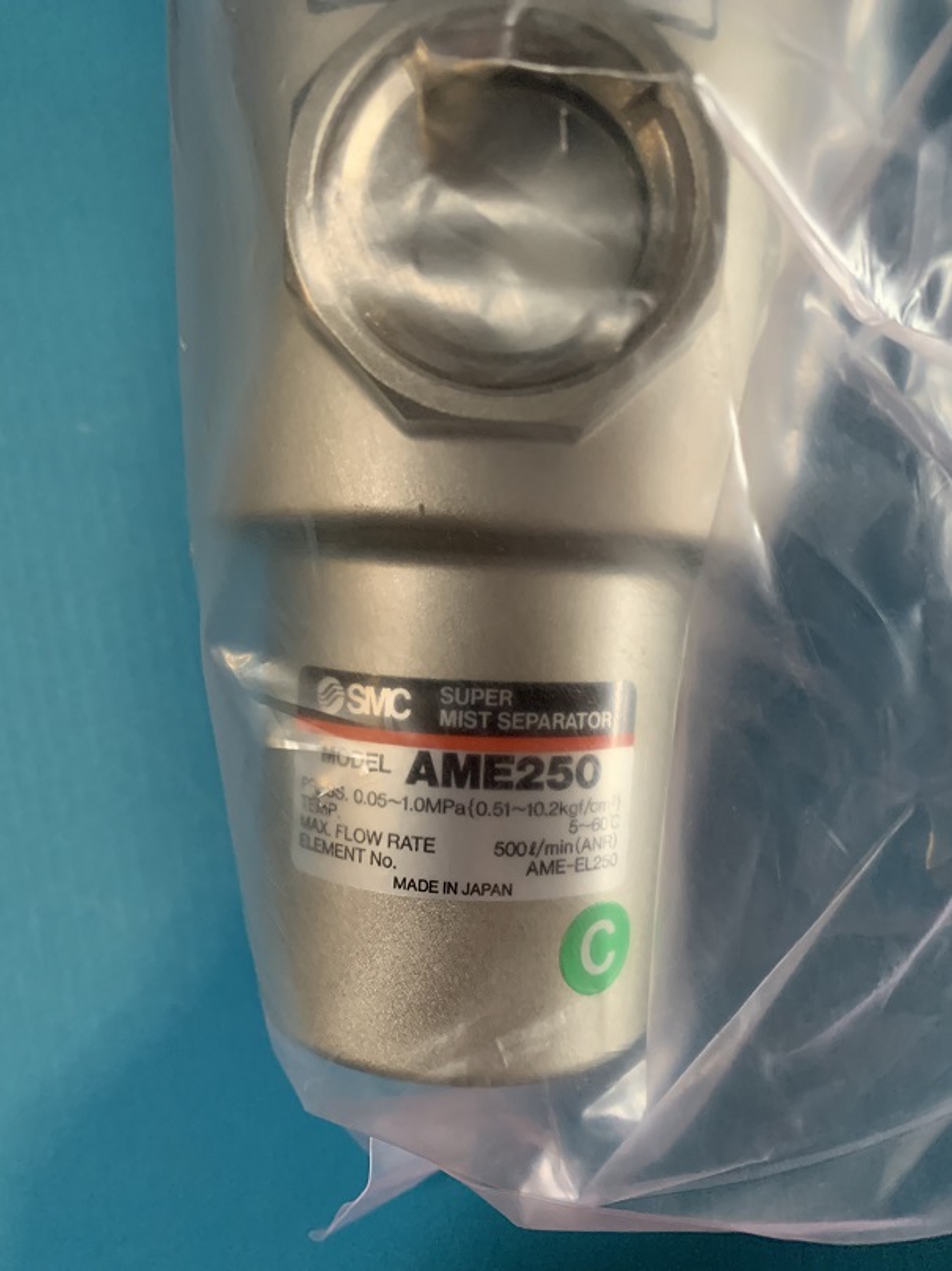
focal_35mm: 26
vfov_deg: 67.3
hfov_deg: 53.1
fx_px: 954
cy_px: 636
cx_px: 476
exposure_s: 1/60
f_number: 1.8
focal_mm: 4.25
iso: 400
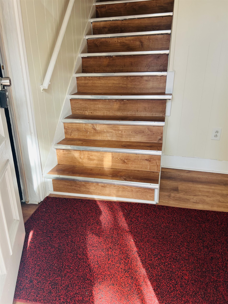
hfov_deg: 53.1
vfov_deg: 67.3
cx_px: 114
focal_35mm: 26
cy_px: 152
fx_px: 228
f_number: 1.5
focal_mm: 5.7
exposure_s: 1/121
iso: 40
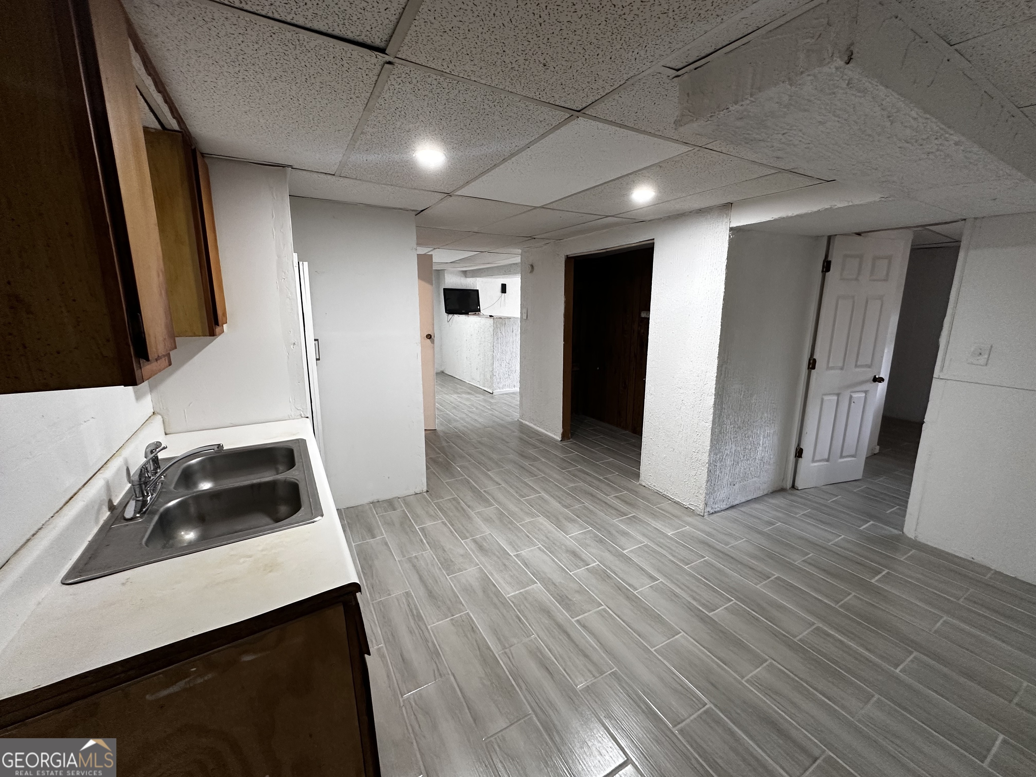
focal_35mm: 14
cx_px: 518
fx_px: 419
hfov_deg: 102.1
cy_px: 388
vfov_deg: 85.7
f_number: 2.2
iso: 250
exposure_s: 1/60
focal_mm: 2.22
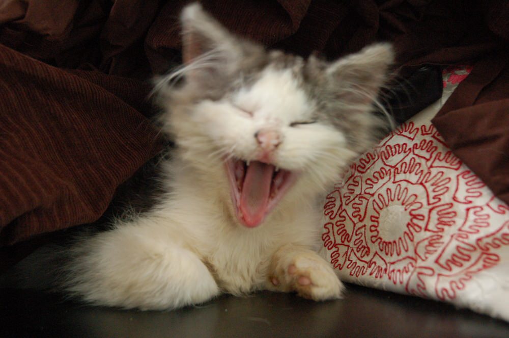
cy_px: 169
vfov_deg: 23.7
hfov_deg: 35.1
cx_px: 254
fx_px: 804
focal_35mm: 57
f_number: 4.2
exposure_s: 1/13
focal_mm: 38
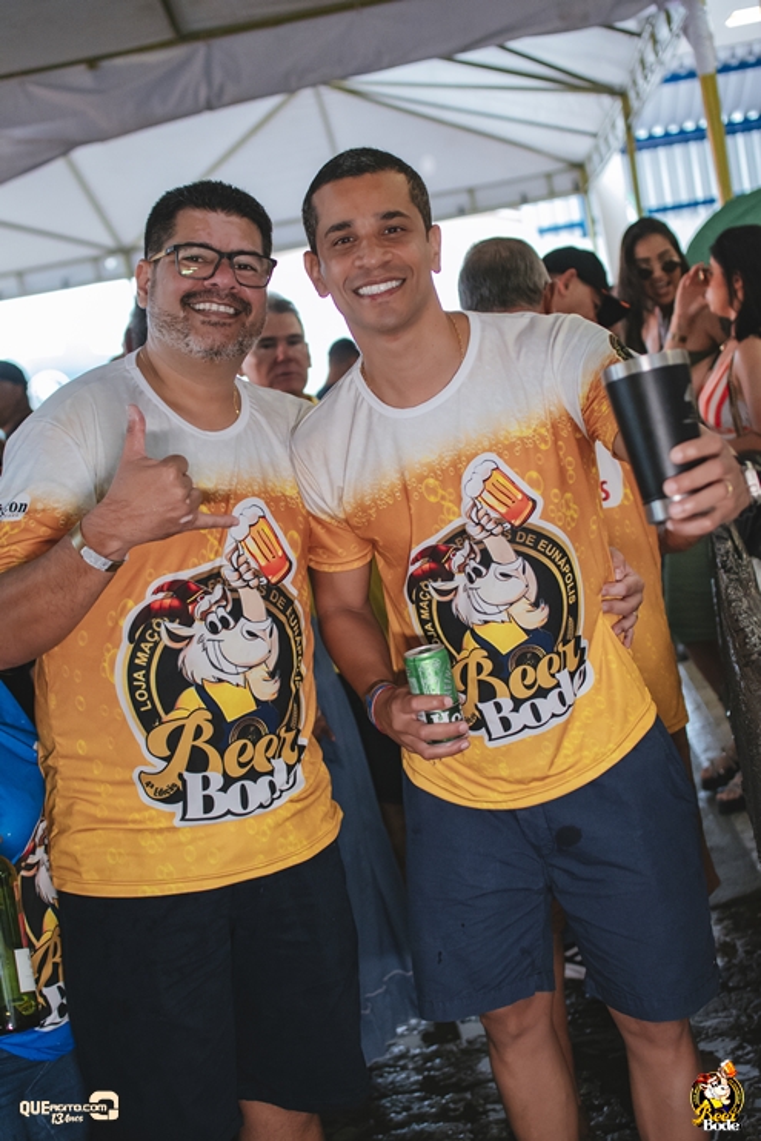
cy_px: 570
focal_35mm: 52
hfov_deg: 25.8
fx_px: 1664
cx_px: 380
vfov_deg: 37.8
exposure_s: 1/800
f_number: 2.8
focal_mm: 35
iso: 2500
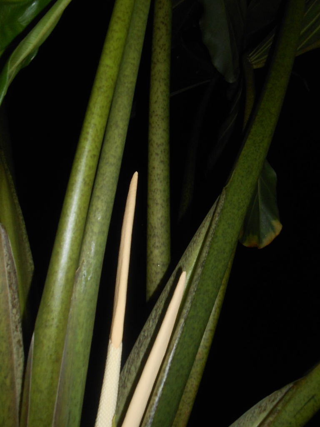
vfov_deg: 67.3
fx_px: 320
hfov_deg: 53.1
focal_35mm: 26
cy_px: 214
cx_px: 160
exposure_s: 1/25
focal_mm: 4.6
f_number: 3.5
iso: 200
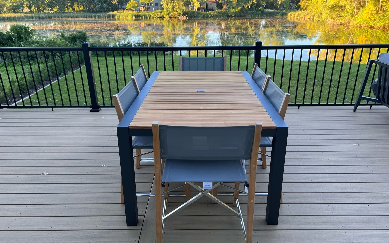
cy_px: 121
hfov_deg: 66.5
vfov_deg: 44.5
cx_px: 192
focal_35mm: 28
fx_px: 297
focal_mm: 5.7
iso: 50
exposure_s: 1/165
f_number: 1.5
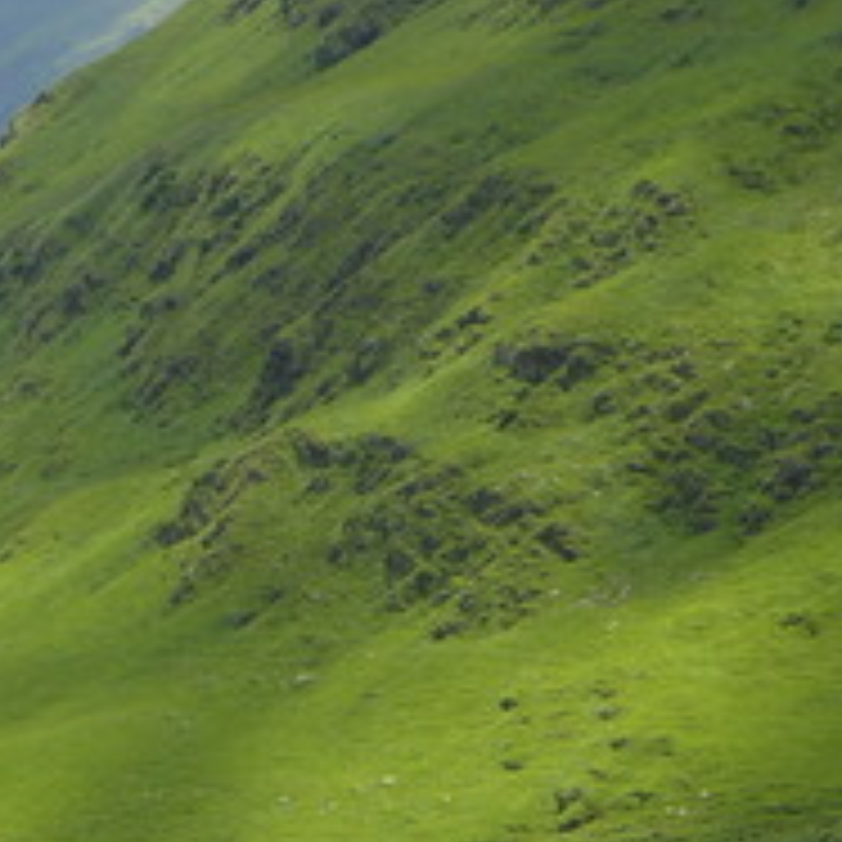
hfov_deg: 12.4
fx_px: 3605
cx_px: -561
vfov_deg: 13.1
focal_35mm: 131
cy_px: 860
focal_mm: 7.9
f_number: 2.8
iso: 80
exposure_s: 1/800
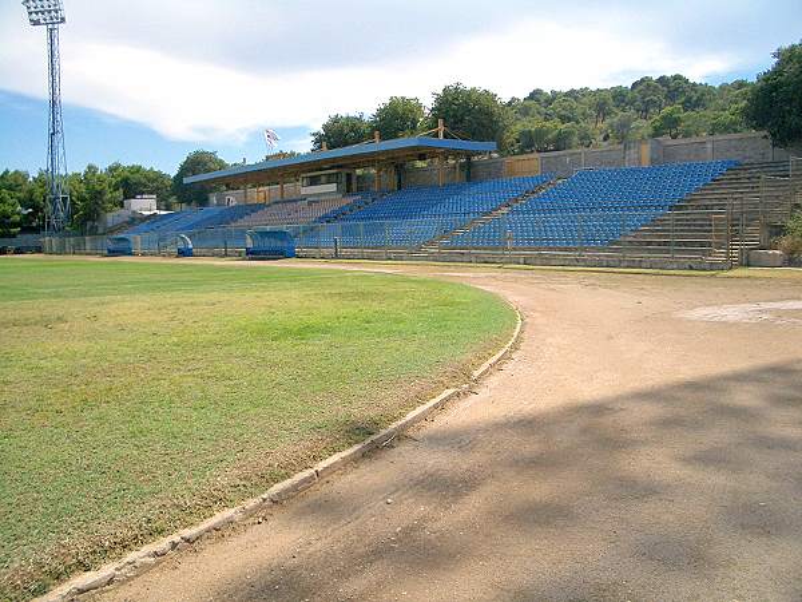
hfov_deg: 52.6
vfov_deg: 40.7
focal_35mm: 35
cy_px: 301
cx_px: 401
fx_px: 811
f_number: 4.3
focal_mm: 5.8
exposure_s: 1/800
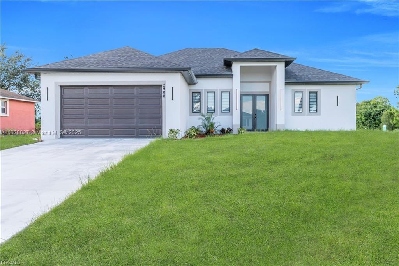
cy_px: 133
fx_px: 332
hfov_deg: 61.9
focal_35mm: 30
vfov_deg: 43.6
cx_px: 200
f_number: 5.6
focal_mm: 20
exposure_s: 1/125
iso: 100
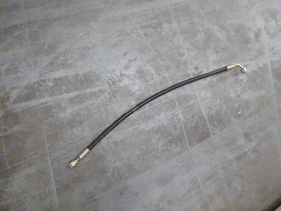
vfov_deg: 54.9
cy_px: 106
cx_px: 140
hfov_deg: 69.4
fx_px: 203
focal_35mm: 25
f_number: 3.1
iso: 800
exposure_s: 1/8
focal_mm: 4.5
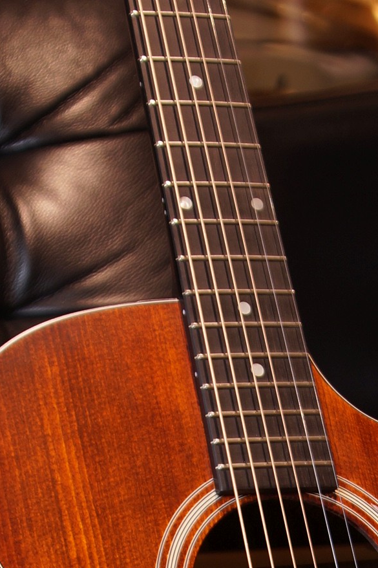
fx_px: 2577
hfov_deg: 8.4
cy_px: 761
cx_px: 299
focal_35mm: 164
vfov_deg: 12.2
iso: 100
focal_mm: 35
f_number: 5
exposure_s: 1/8
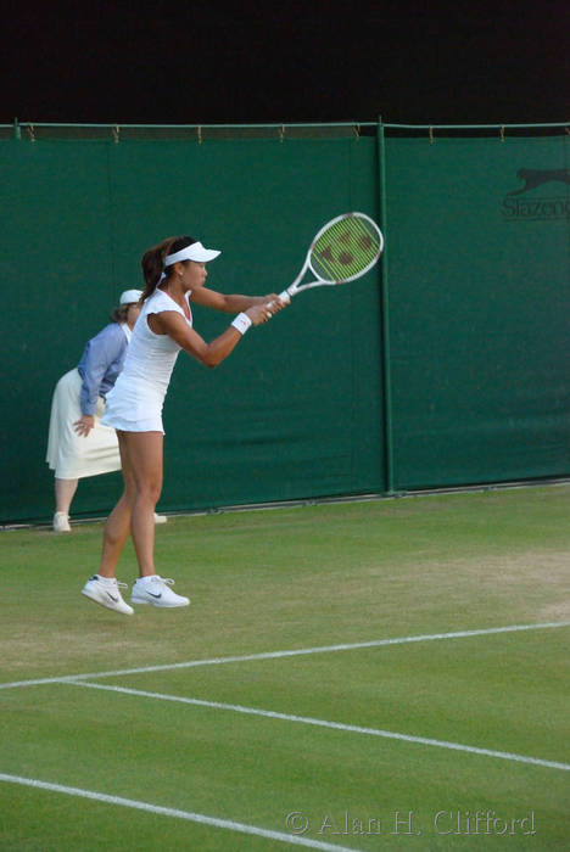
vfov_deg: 14.4
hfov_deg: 9.6
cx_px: 285
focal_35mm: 142
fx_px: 3377
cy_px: 426
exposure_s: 1/400
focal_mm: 95
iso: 1600
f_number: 5.3
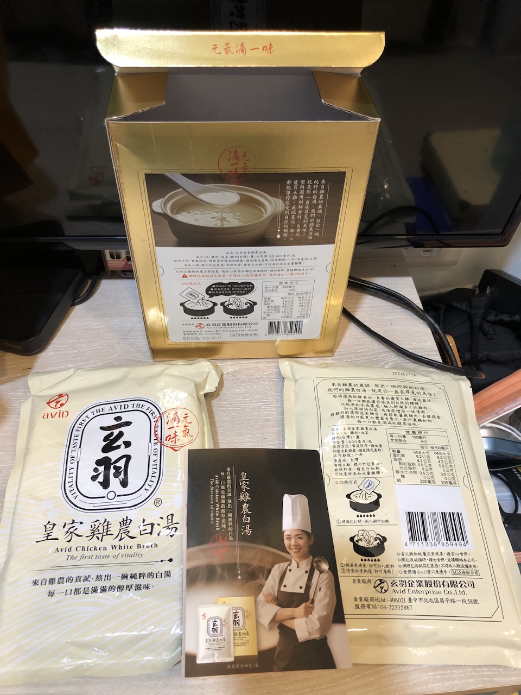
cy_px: 348
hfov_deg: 49.7
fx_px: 562
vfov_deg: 63.4
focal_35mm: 28
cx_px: 260
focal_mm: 3.99
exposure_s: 1/15
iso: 40
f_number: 1.8
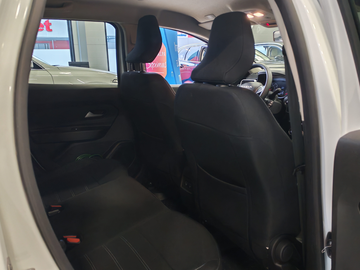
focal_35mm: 32
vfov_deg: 44.2
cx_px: 180
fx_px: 333
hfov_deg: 56.8
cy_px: 135
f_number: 1.9
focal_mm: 6.12
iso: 640
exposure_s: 1/100
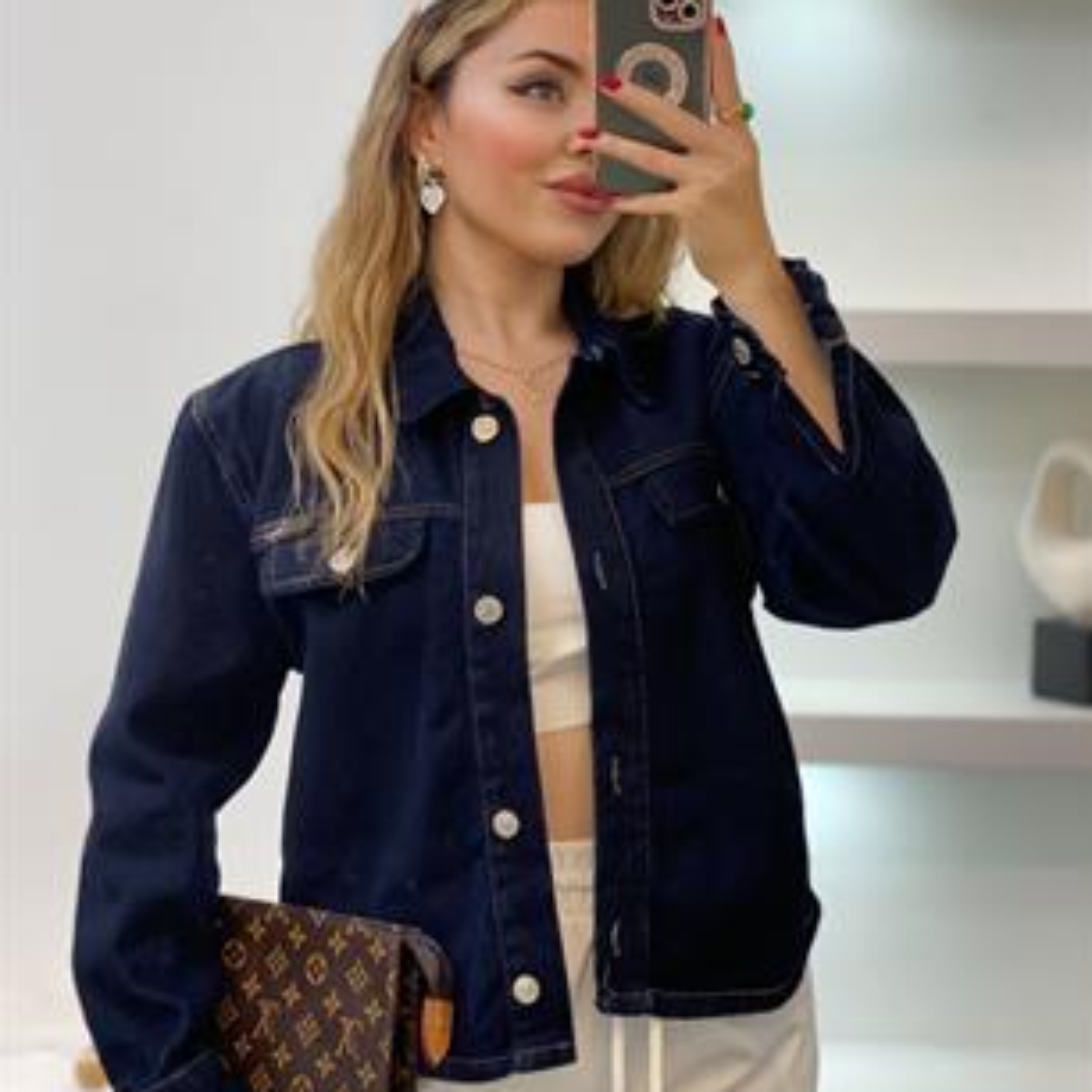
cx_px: 546
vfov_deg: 27.7
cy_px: 498
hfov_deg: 27.7
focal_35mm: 62
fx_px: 2213
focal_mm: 6
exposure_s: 1/100
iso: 125
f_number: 2
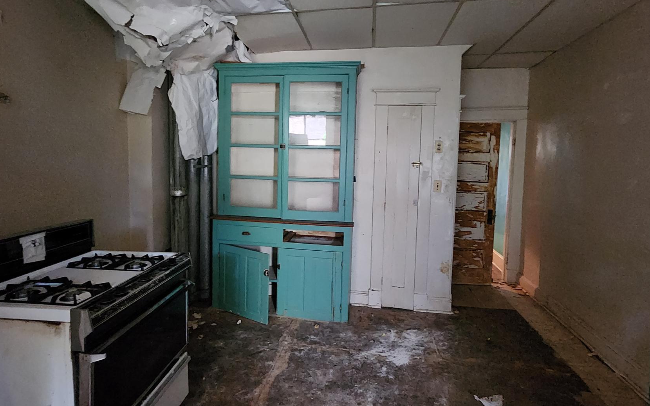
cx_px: 311
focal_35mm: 17
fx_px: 301
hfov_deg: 94.3
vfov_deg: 67.7
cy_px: 176
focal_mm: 2.2
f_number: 2.2
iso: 1250
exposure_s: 1/24
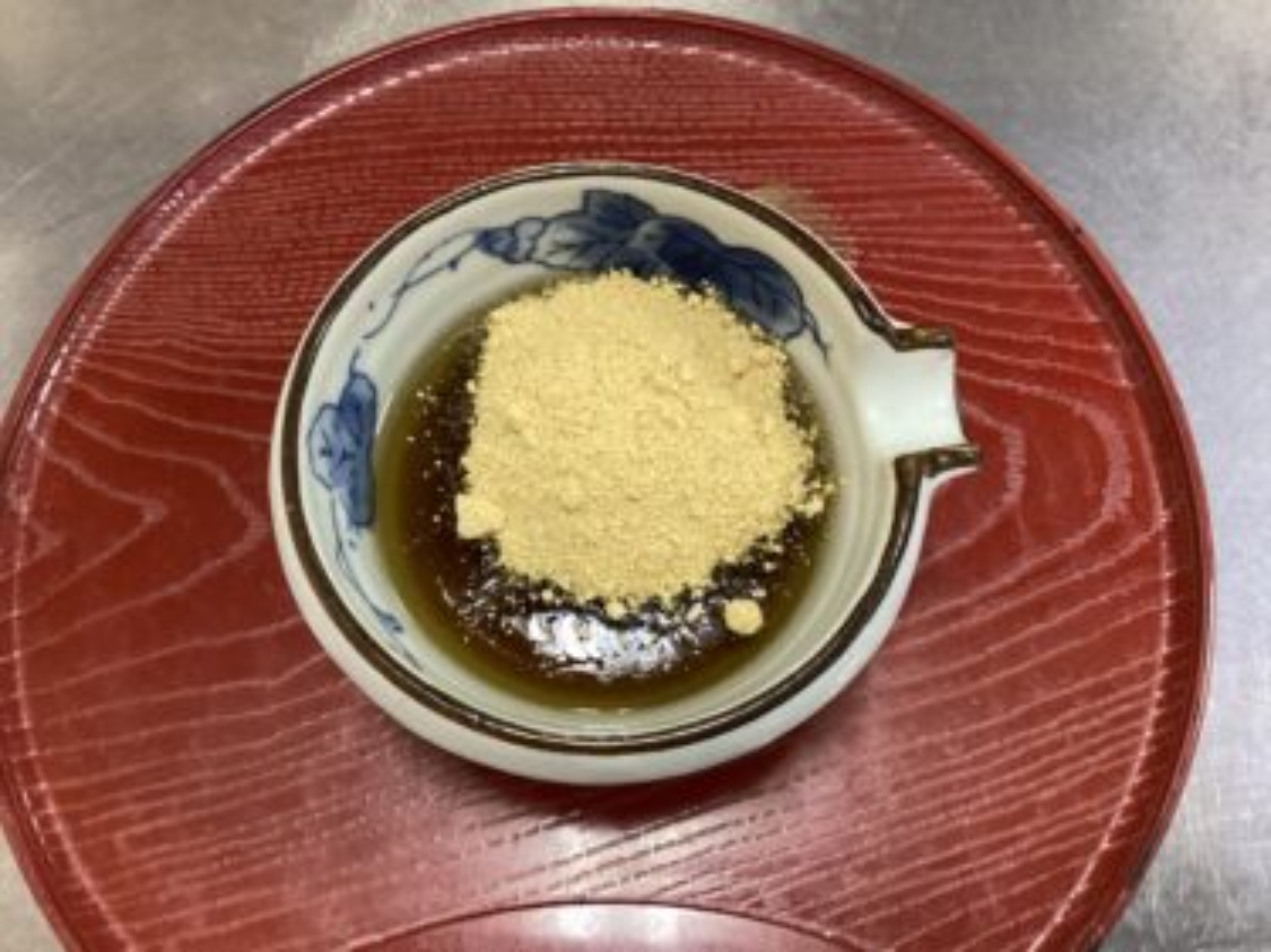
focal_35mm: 31
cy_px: 476
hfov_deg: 58.4
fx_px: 1138
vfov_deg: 45.4
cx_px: 636
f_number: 2.4
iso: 320
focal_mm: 3.3
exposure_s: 1/40
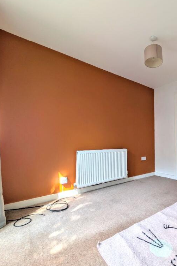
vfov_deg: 93.3
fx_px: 125
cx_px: 140
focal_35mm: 17
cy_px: 132
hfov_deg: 64.6
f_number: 1.7
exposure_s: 1/434
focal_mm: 2.02
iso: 51
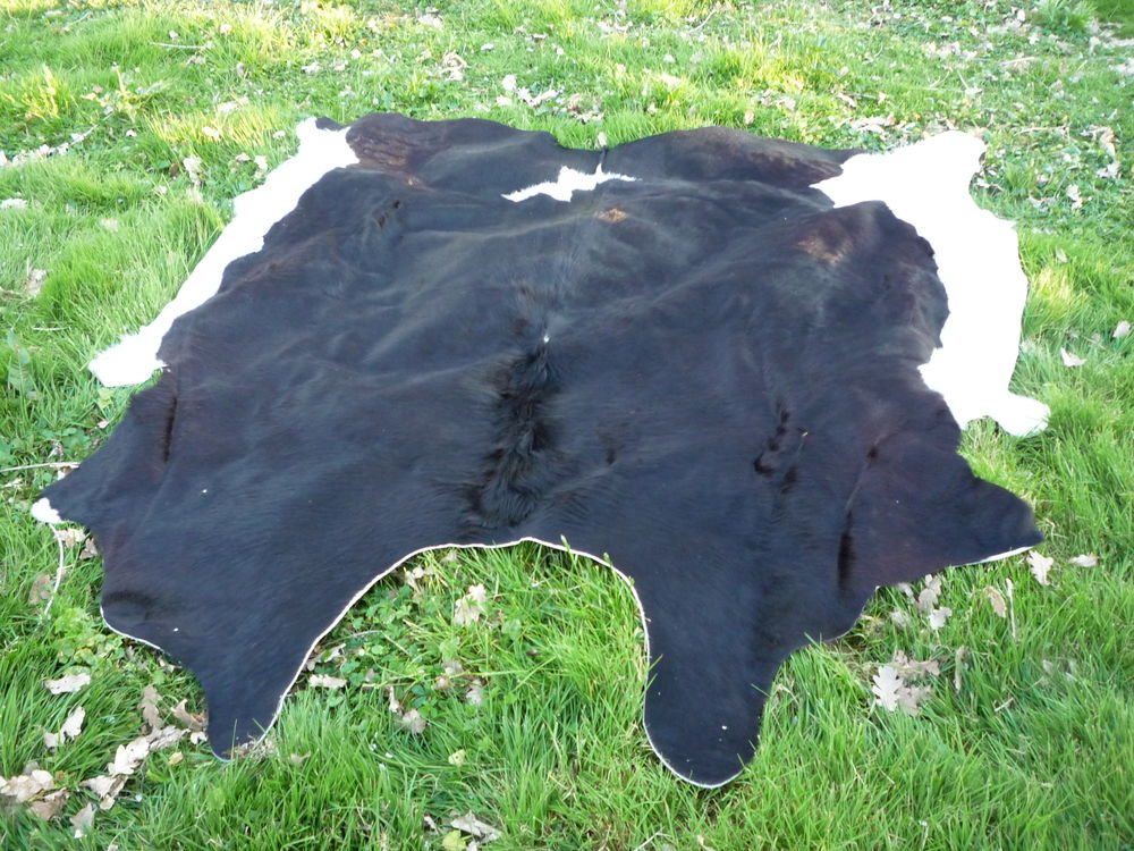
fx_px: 983
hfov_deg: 60.0
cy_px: 426
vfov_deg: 46.8
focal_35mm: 30
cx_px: 567
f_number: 3.3
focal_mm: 5.2
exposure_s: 1/30
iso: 320
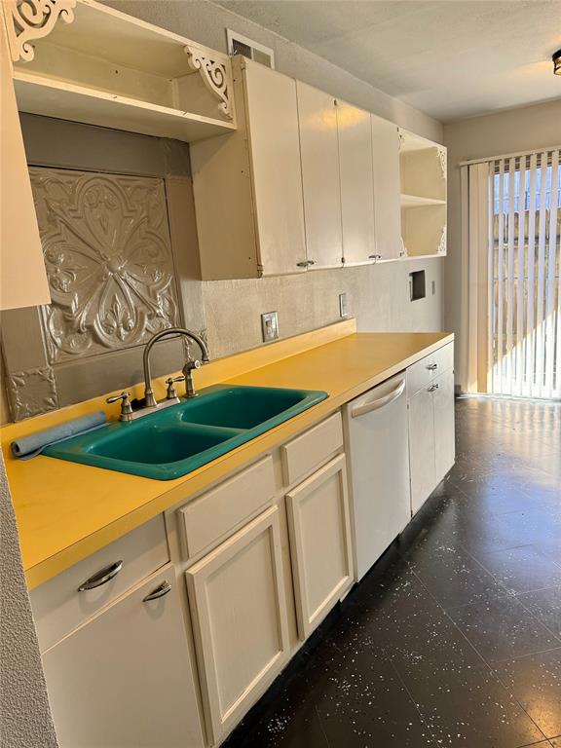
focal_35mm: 24
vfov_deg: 71.6
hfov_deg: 56.8
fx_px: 519
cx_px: 280
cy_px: 374
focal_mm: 6.76
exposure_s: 1/121
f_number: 1.78
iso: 125
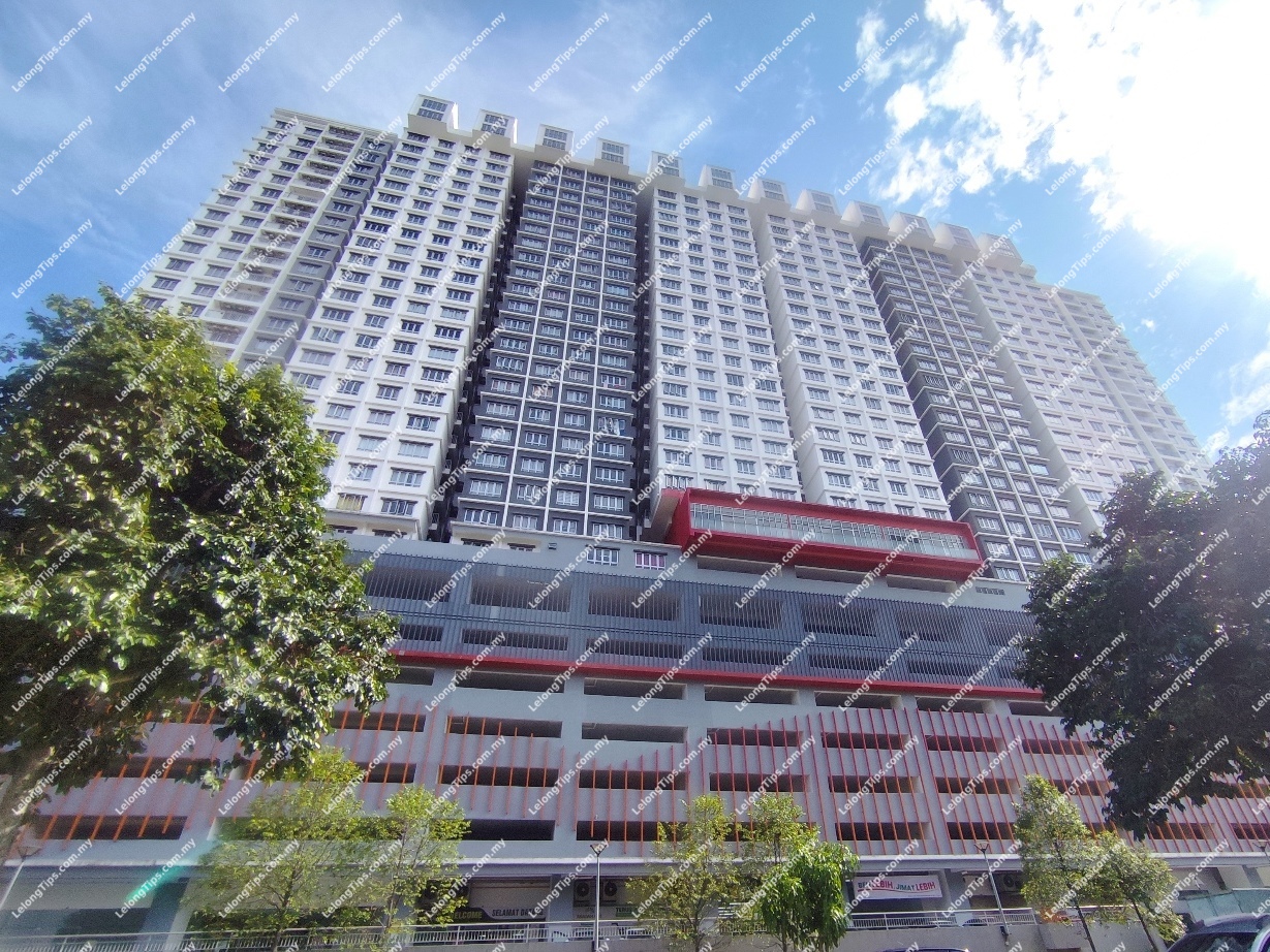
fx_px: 587
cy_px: 476
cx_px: 635
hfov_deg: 94.5
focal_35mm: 16
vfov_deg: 78.1
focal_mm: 1.65
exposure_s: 1/2644
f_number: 2.2
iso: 50
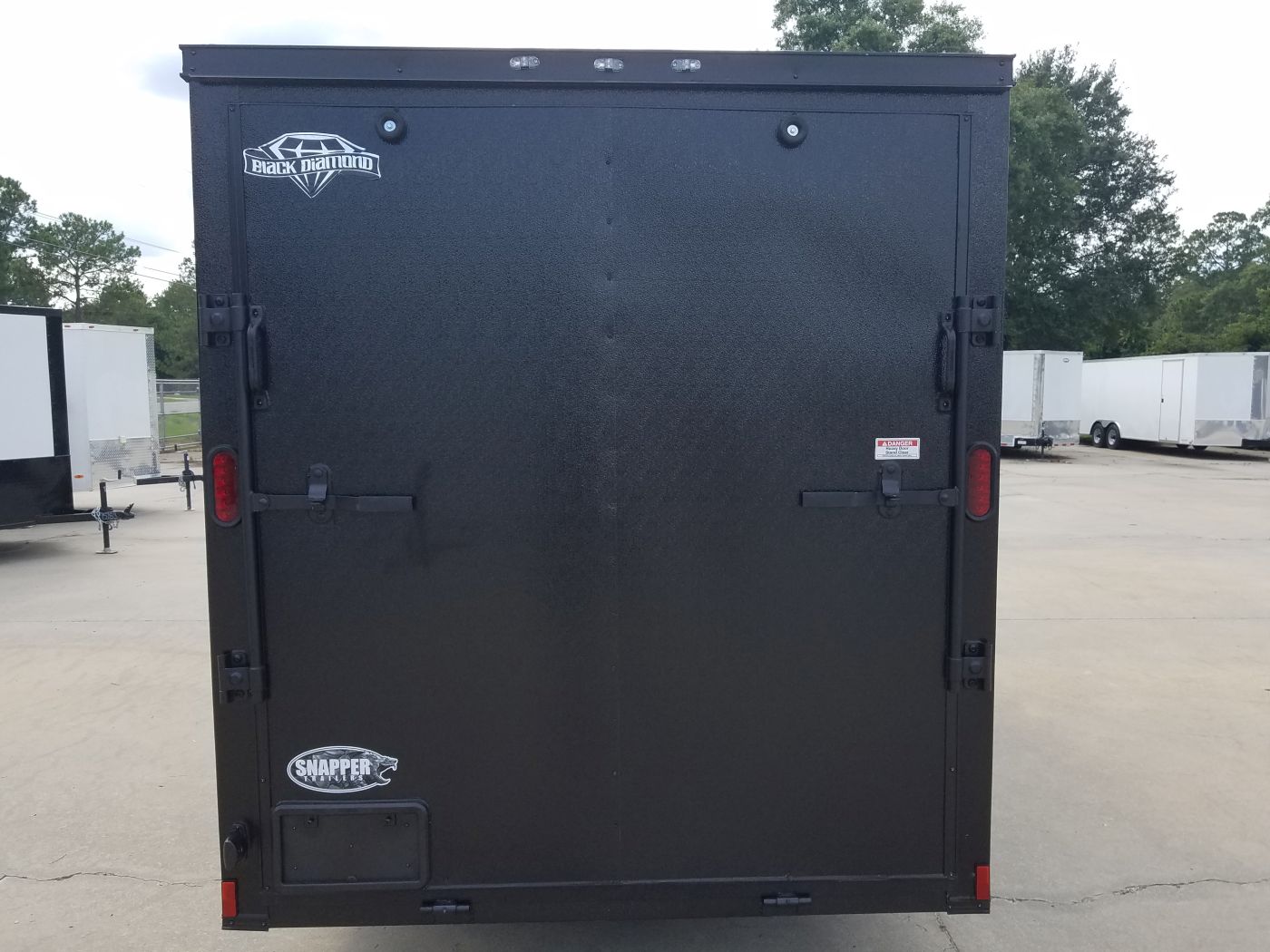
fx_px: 954
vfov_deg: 53.1
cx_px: 635
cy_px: 476
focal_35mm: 26
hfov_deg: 67.3
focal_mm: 4.2
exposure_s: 1/1084
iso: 50
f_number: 1.7
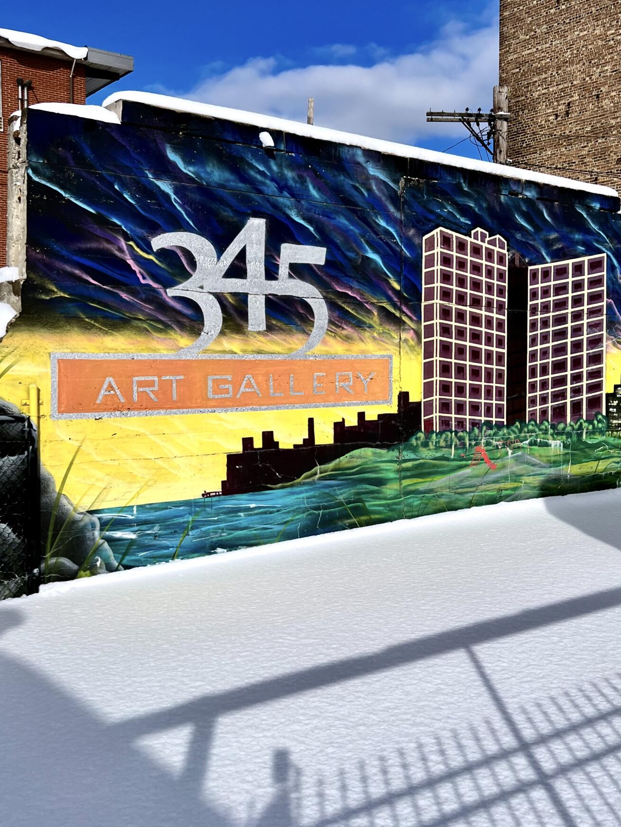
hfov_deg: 37.5
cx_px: 387
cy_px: 382
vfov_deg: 48.9
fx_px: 909
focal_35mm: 38
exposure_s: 1/11364
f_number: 1.5
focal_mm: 5.7
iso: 50
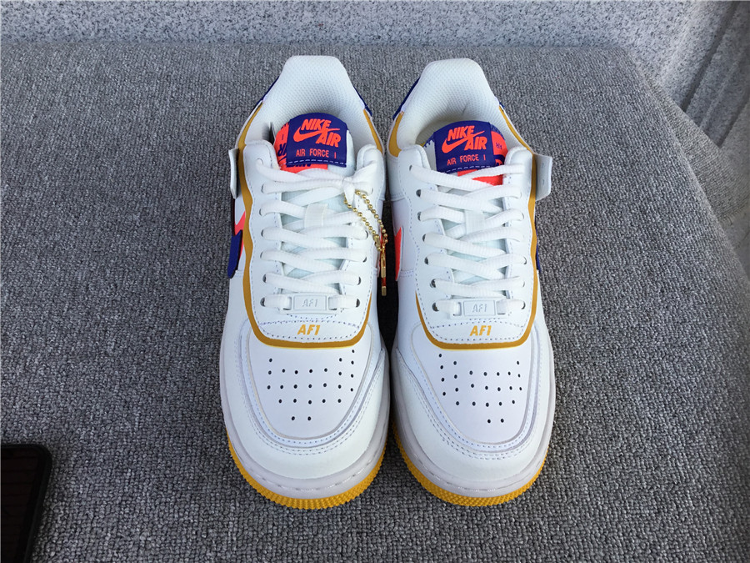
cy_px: 282
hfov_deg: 58.4
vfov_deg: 45.4
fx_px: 672
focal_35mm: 31
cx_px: 375
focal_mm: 3.3
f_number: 2.4
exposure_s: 1/316
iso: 25
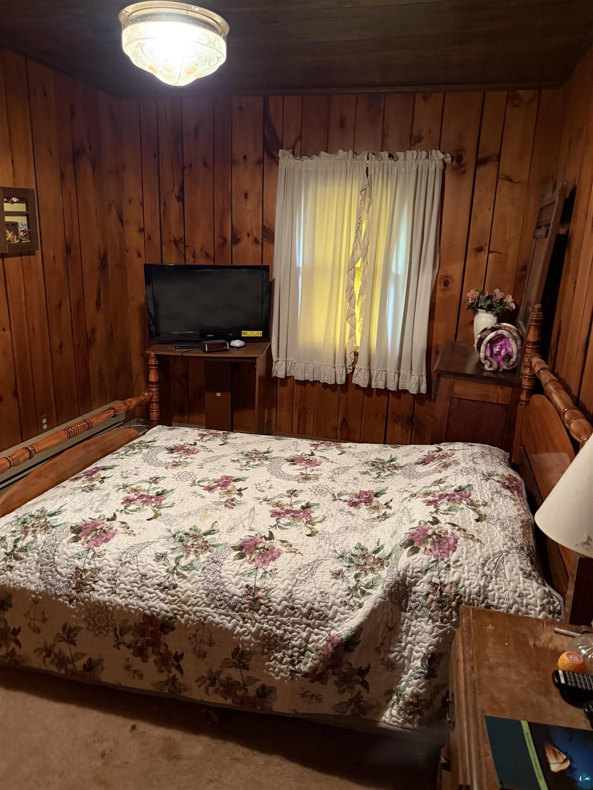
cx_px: 296
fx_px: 548
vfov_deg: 71.6
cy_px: 395
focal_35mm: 24
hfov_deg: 56.8
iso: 1000
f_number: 1.78
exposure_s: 1/40
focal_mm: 6.76
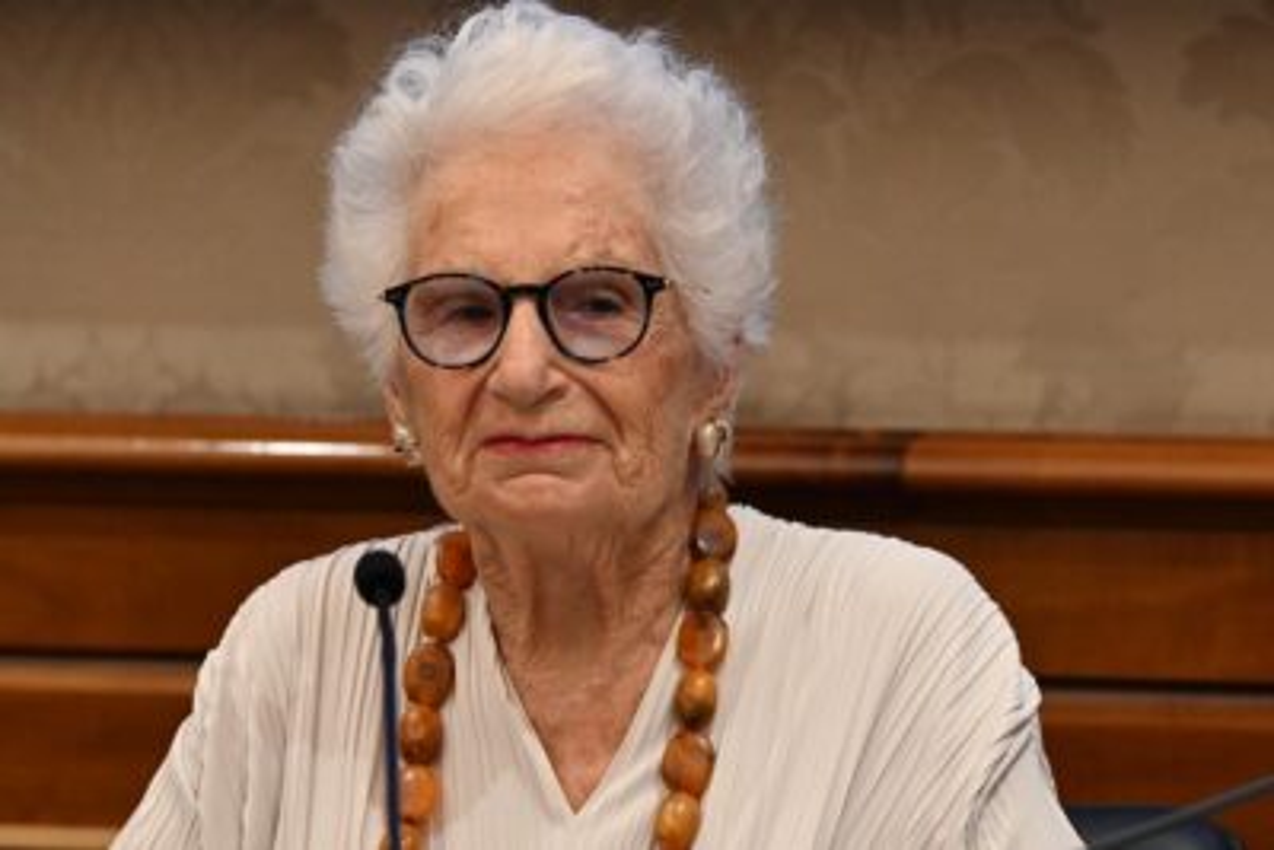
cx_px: 637
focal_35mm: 200
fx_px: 7080
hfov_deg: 10.3
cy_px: 425
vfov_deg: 6.9
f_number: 4
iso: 2000
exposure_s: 1/320
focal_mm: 200
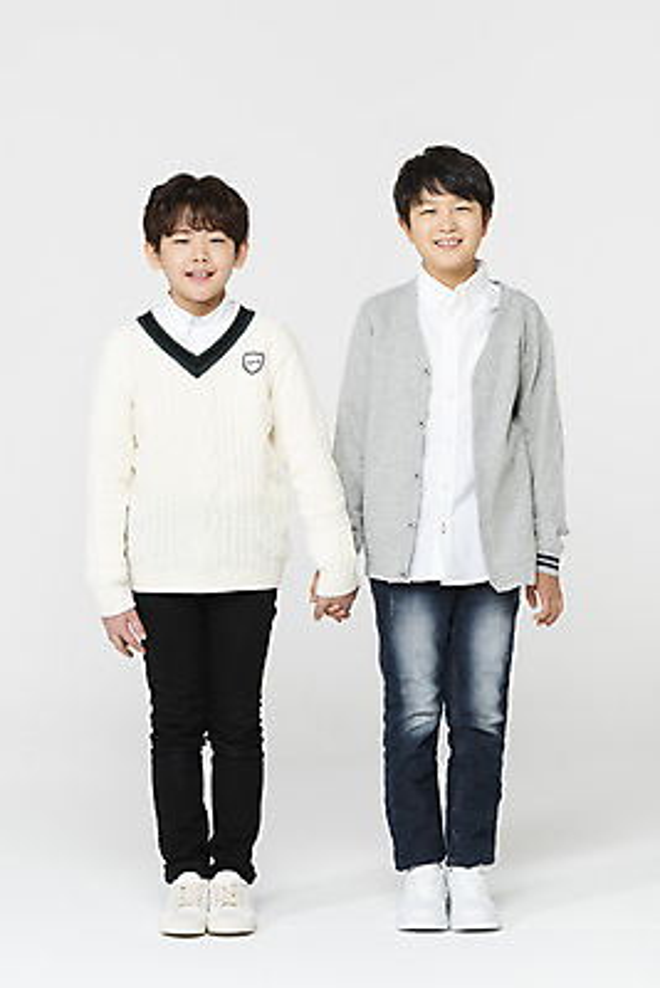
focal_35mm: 100
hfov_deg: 13.7
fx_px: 2747
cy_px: 494
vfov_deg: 20.4
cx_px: 330
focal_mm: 100
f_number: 14
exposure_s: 1/125
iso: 100
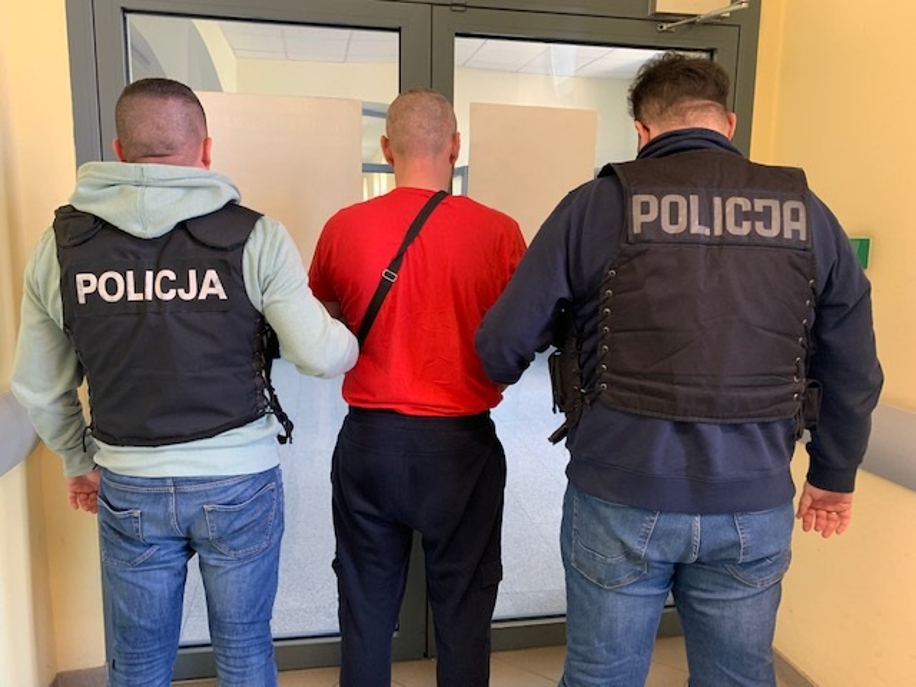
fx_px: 688
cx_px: 458
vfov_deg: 53.1
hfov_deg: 67.3
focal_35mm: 26
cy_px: 344
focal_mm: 4.25
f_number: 1.8
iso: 200
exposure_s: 1/60
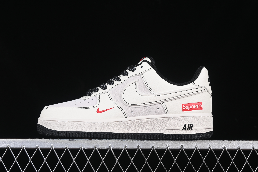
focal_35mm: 75
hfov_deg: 27.0
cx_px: 129
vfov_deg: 18.2
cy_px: 86
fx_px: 537
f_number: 8
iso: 160
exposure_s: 1/80
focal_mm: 50
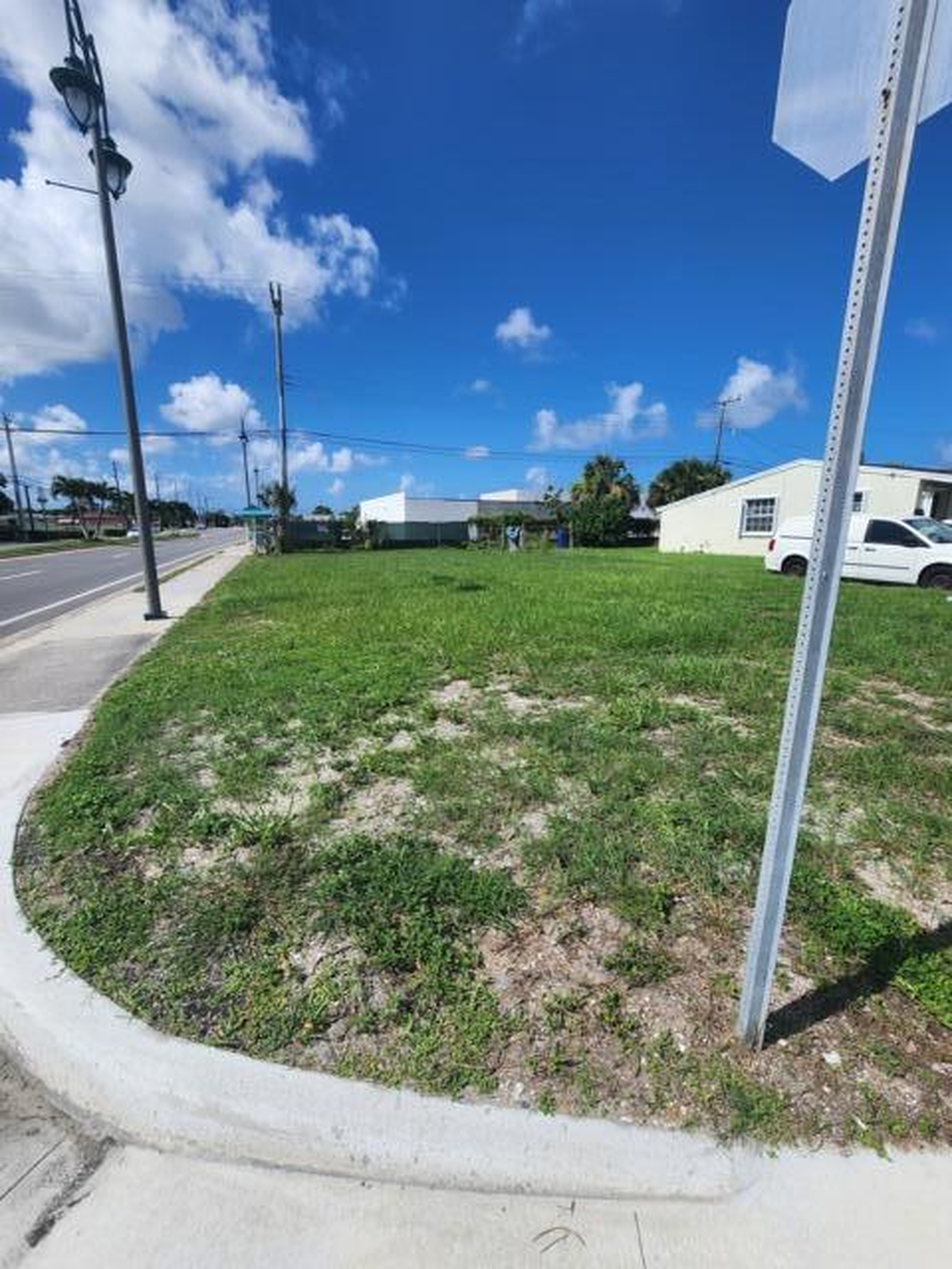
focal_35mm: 13
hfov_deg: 89.9
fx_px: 477
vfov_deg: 106.2
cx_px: 476
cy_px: 634
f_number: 2.2
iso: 50
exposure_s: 1/3436
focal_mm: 2.2
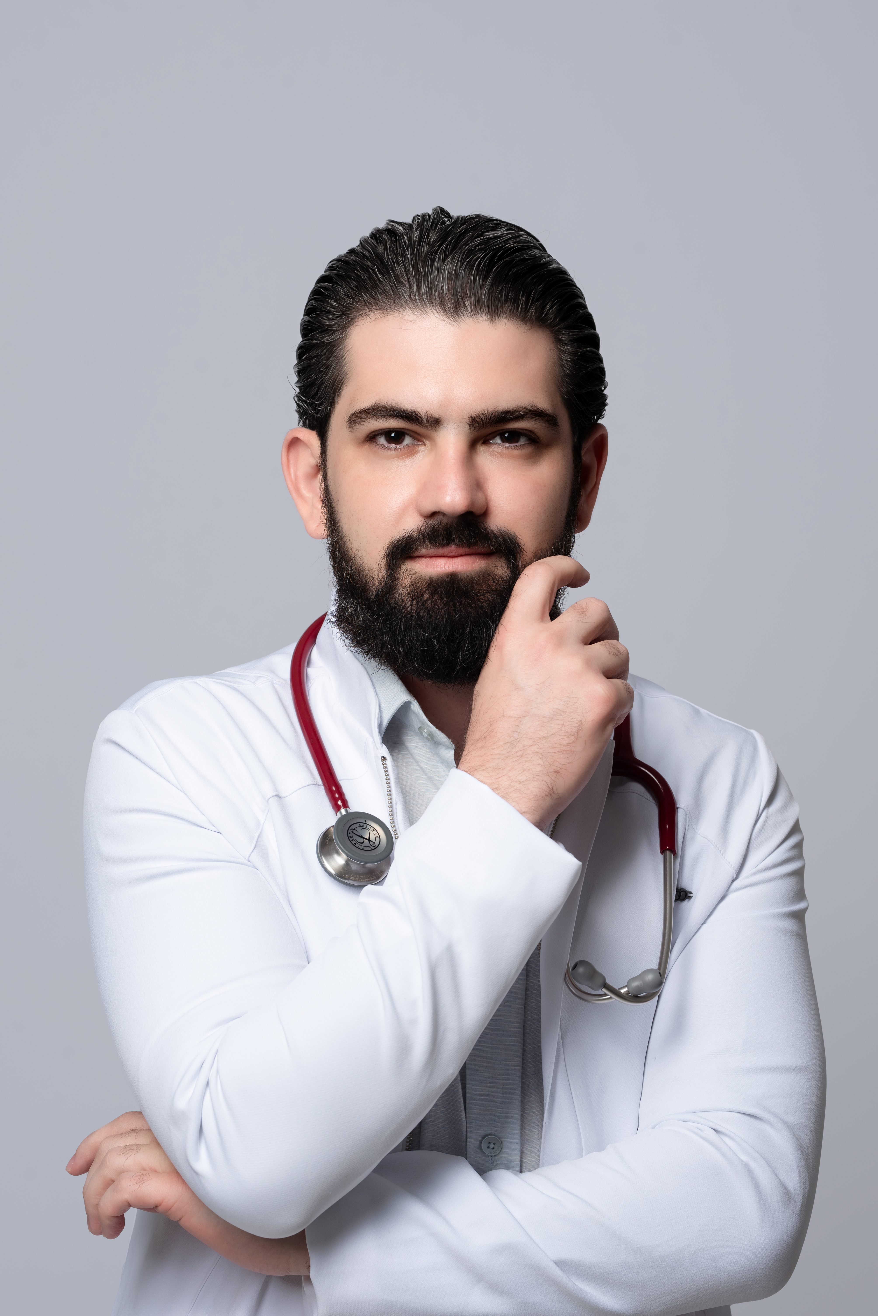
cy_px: 658
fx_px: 3106
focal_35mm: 85
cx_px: 439
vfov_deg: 23.9
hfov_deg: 16.1
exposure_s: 1/125
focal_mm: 85
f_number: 7.1
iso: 160
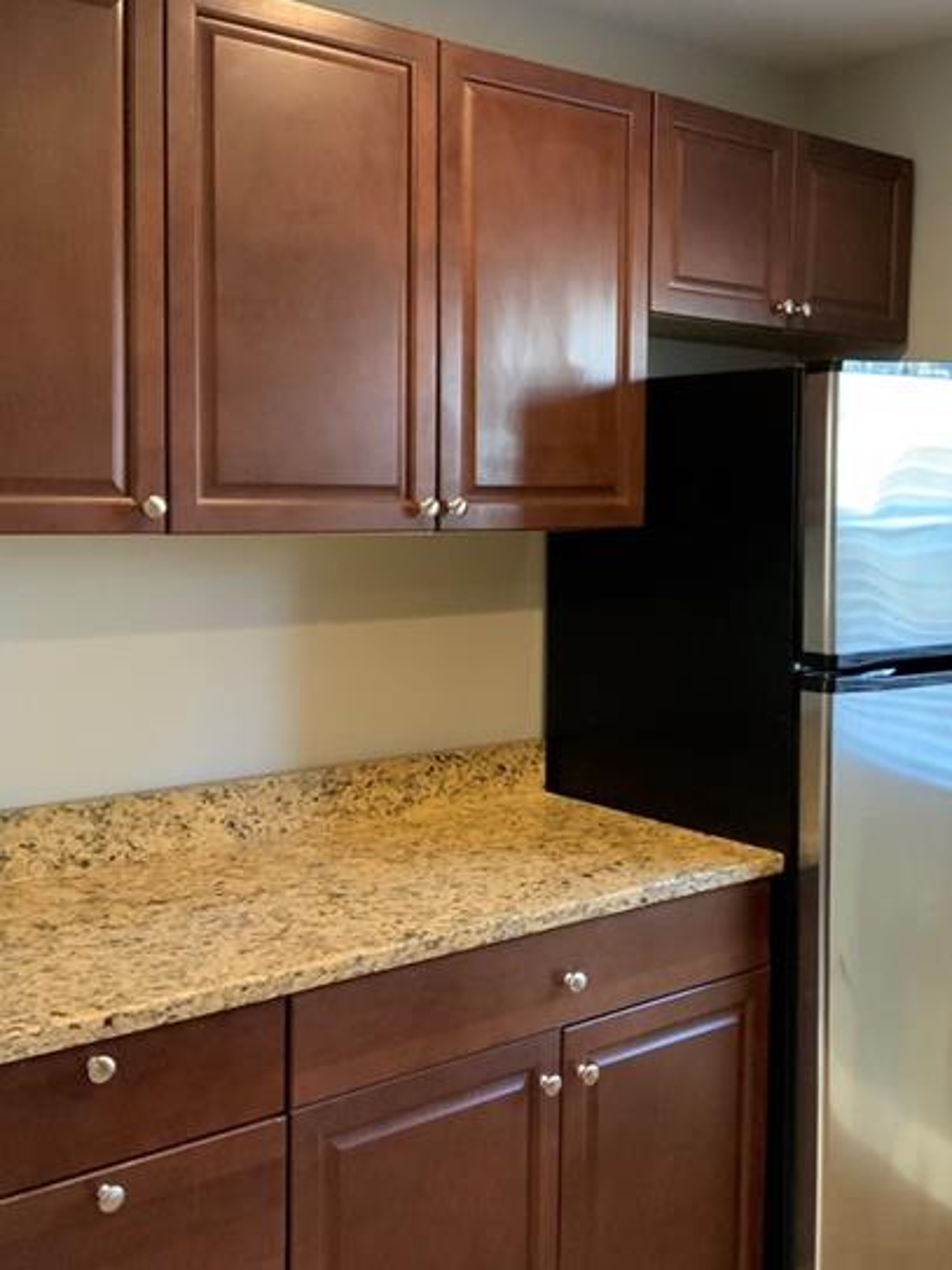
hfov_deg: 35.0
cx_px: 561
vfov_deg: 45.8
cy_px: 599
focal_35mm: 41
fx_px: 1504
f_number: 1.8
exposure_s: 1/41
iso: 320
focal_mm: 3
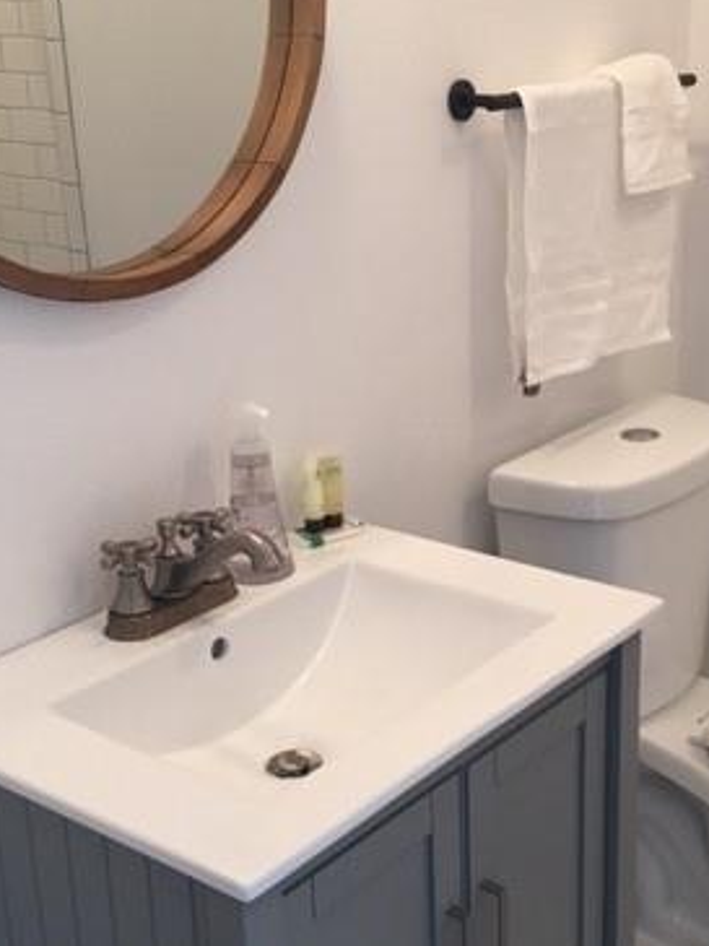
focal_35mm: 51
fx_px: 1393
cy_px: 481
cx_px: 442
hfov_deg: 28.5
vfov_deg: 37.5
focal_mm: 4.15
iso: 50
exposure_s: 1/30
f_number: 2.2
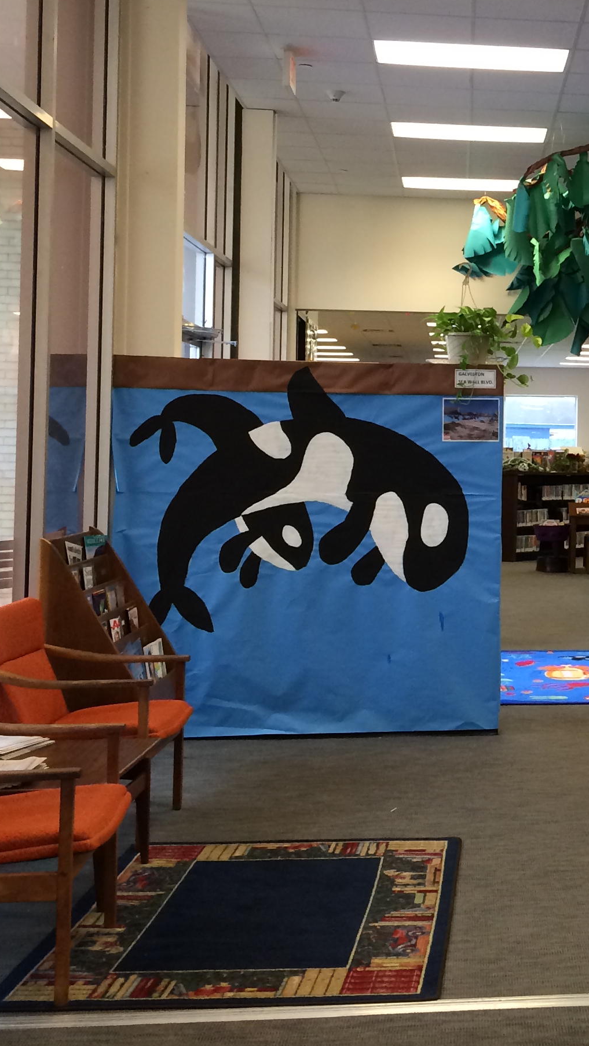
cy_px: 399
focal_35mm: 59
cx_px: 683
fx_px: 1638
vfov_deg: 35.3
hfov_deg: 19.3
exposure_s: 1/30
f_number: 2.2
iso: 50
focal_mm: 4.12
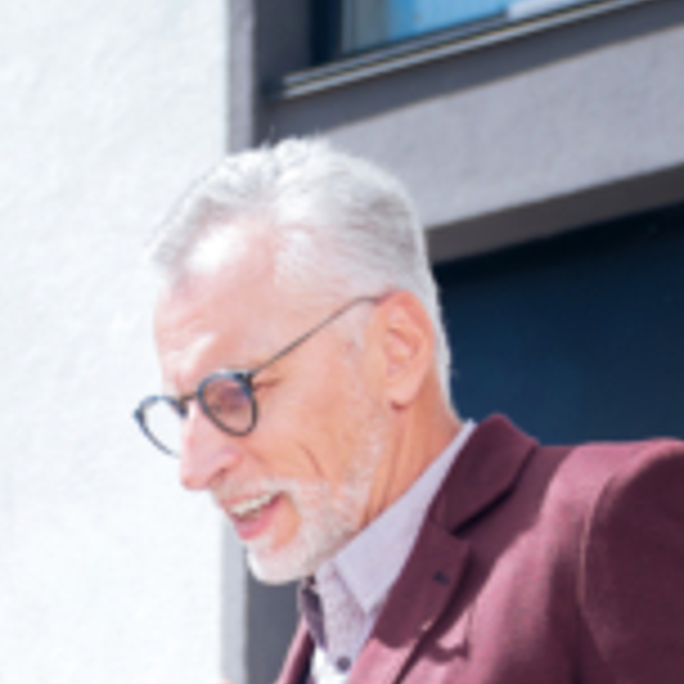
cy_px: 1370
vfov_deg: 10.0
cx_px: -45
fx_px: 3599
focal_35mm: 161
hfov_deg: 10.7
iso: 64
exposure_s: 1/160
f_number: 3.2
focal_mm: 28
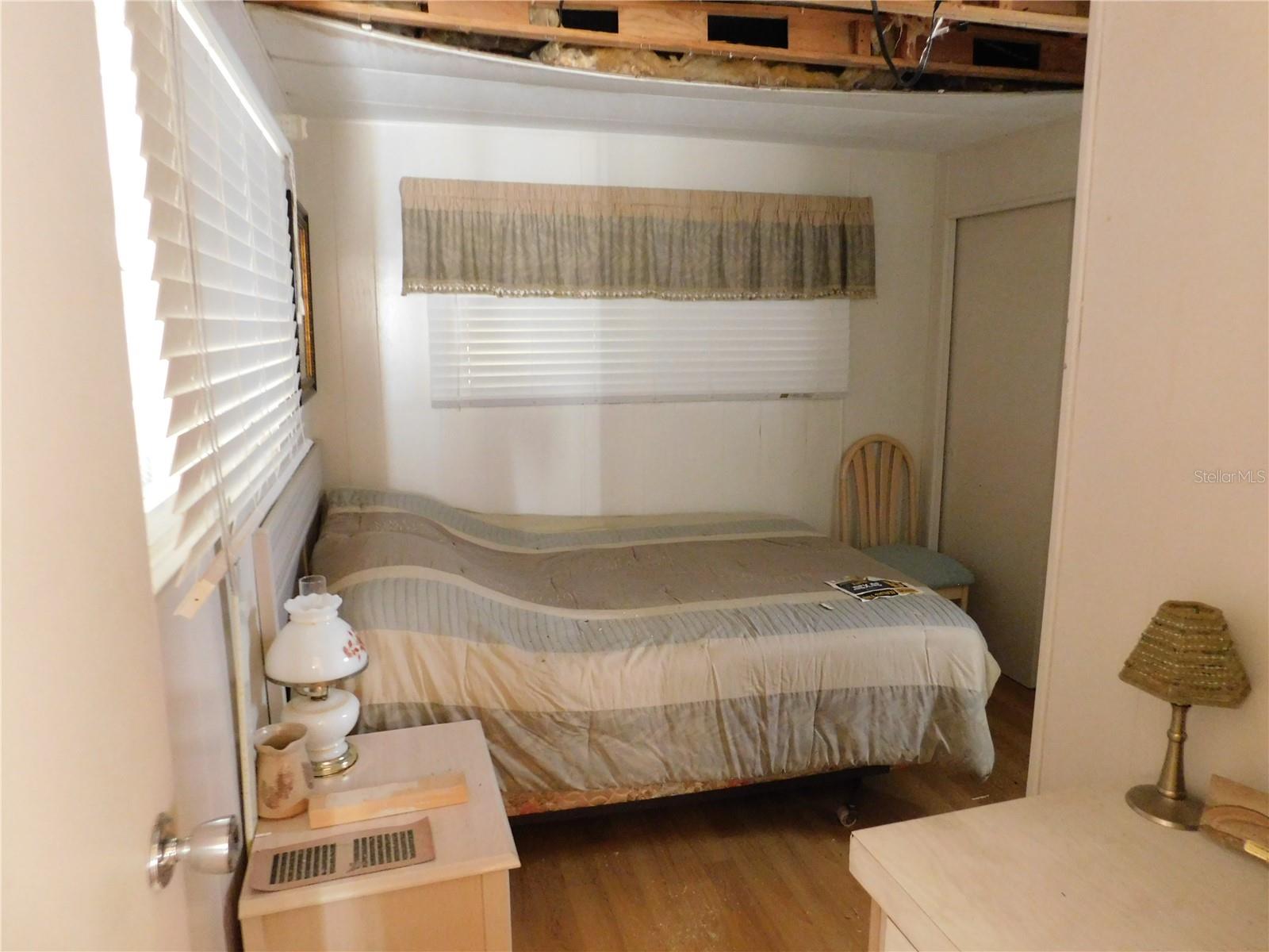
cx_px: 634
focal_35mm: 23
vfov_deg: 58.9
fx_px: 843
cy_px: 476
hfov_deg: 73.9
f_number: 3
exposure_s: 1/6
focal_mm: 4
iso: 800
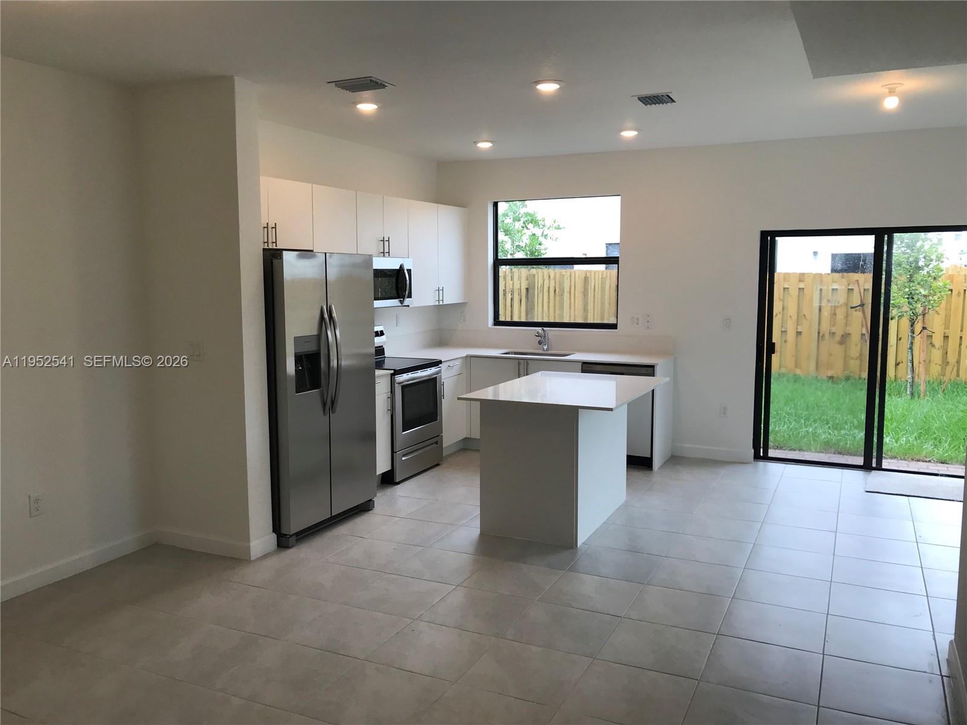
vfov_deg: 49.7
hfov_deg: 63.4
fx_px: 782
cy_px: 362
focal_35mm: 28
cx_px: 484
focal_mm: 3.99
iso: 32
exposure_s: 1/120
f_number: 1.8
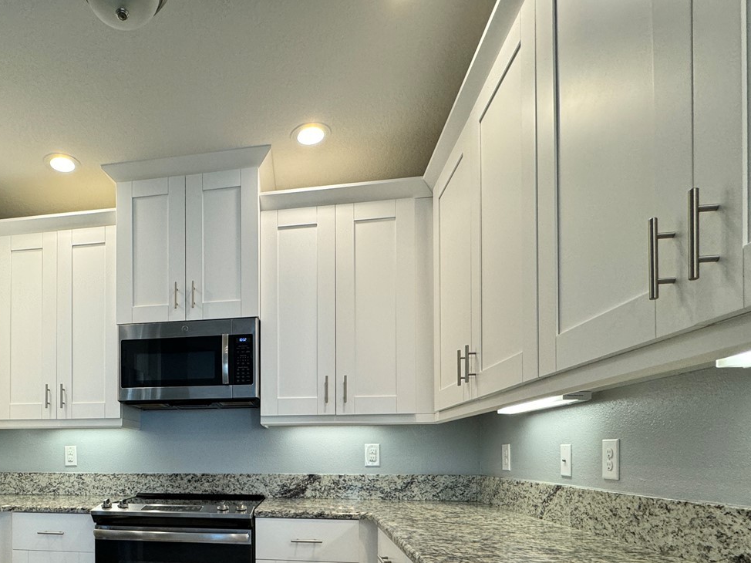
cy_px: 450
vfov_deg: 54.8
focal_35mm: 23
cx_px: 210
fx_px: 499
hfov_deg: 70.2
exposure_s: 1/120
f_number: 2.2
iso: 160
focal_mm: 2.22
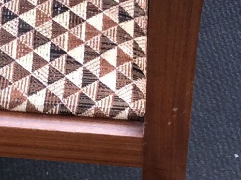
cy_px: 81
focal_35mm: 178
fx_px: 1237
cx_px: 66
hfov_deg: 11.1
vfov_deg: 8.3
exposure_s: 1/174
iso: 32
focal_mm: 3.3
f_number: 2.4
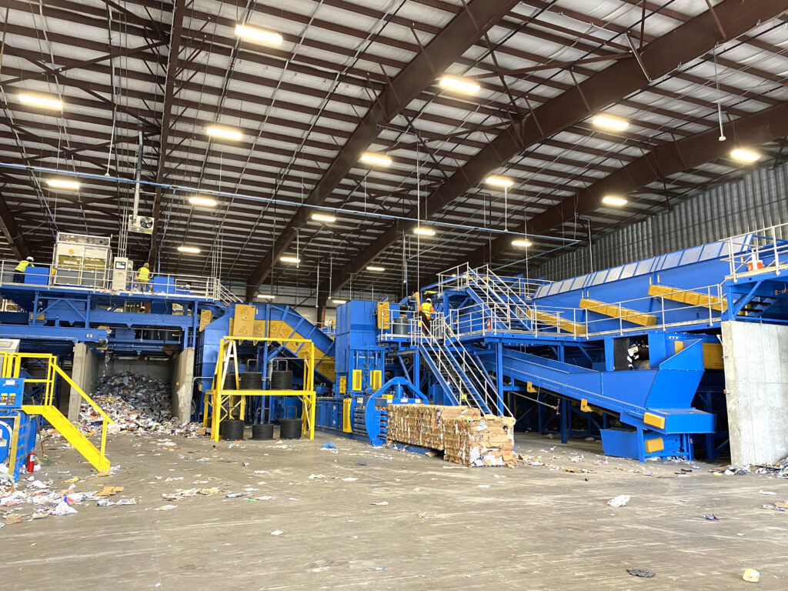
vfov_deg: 53.1
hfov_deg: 67.3
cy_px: 296
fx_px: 592
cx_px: 394
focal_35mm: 26
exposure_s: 1/60
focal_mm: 4.25
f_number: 1.8
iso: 160
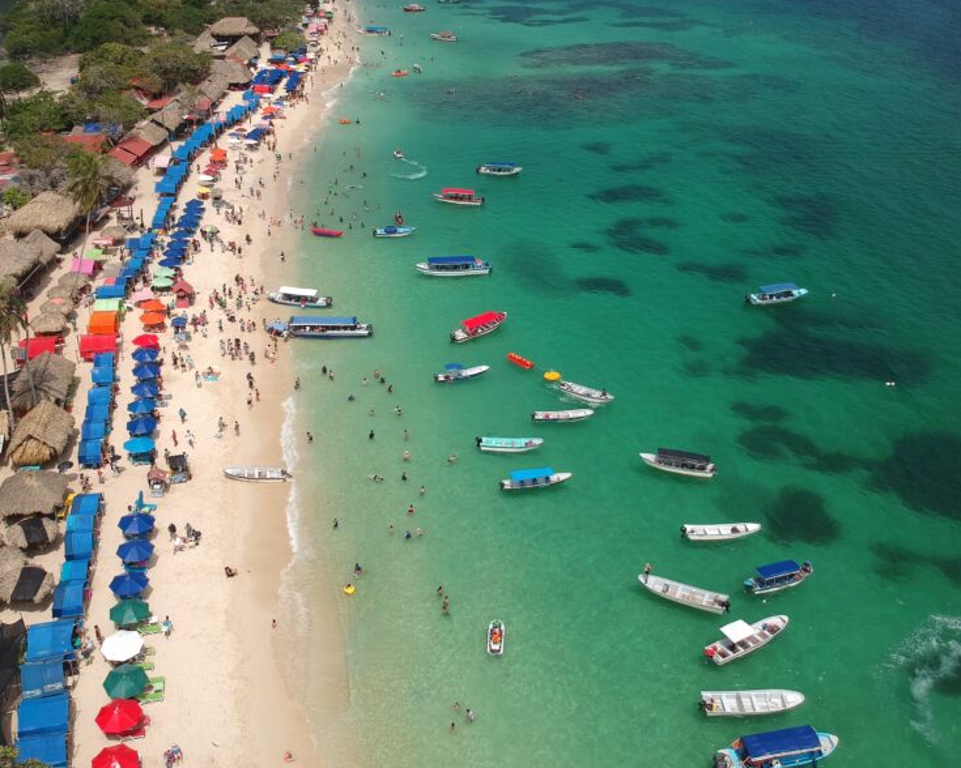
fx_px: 967
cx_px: 481
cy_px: 329
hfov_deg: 52.8
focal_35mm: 34
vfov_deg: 43.2
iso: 100
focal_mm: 4.49
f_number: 2.6
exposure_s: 1/2000
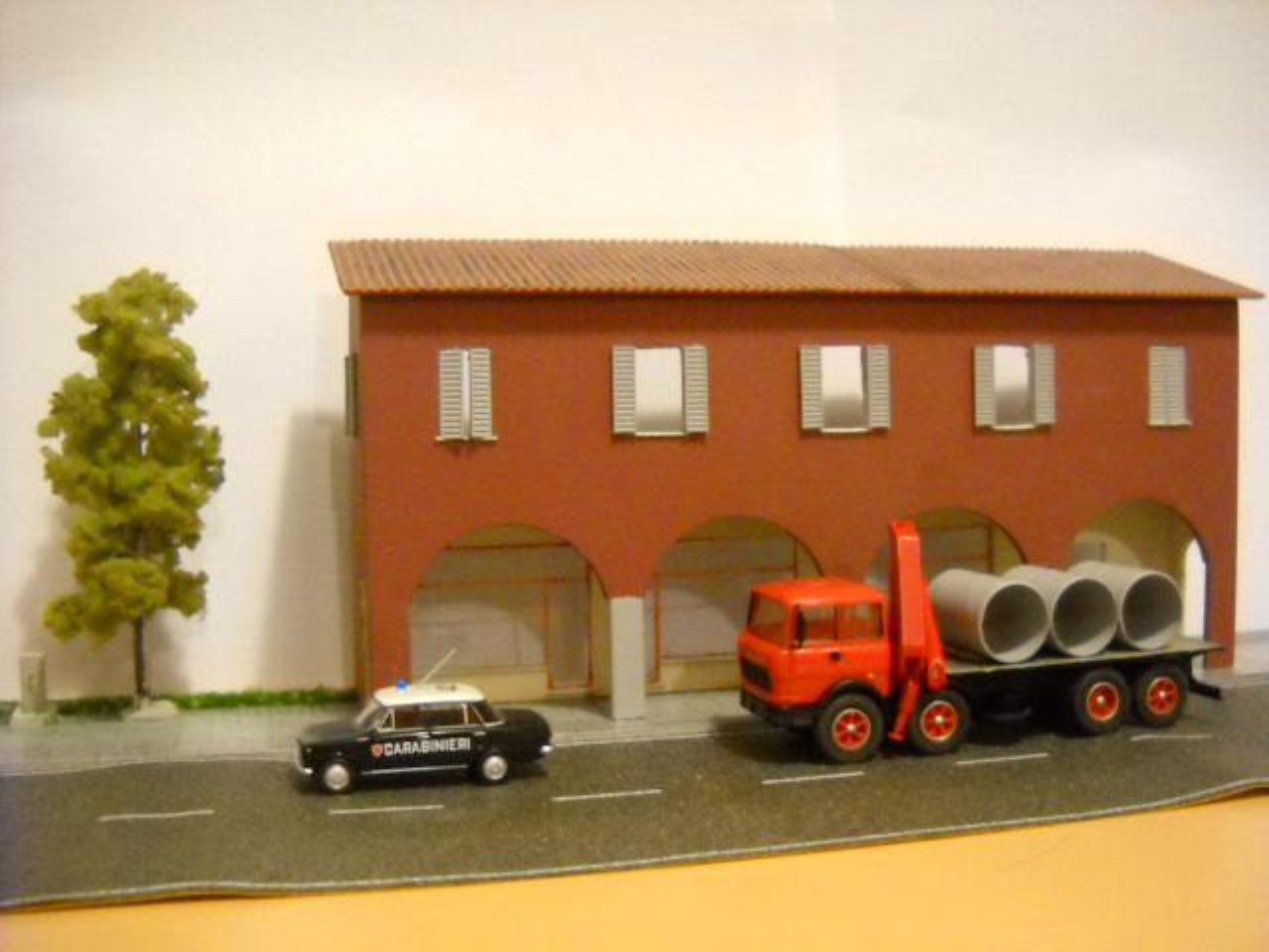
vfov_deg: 35.1
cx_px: 634
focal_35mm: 41
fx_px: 1503
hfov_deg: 45.8
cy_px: 476
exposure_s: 1/9
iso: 800
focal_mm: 6.72
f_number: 3.1
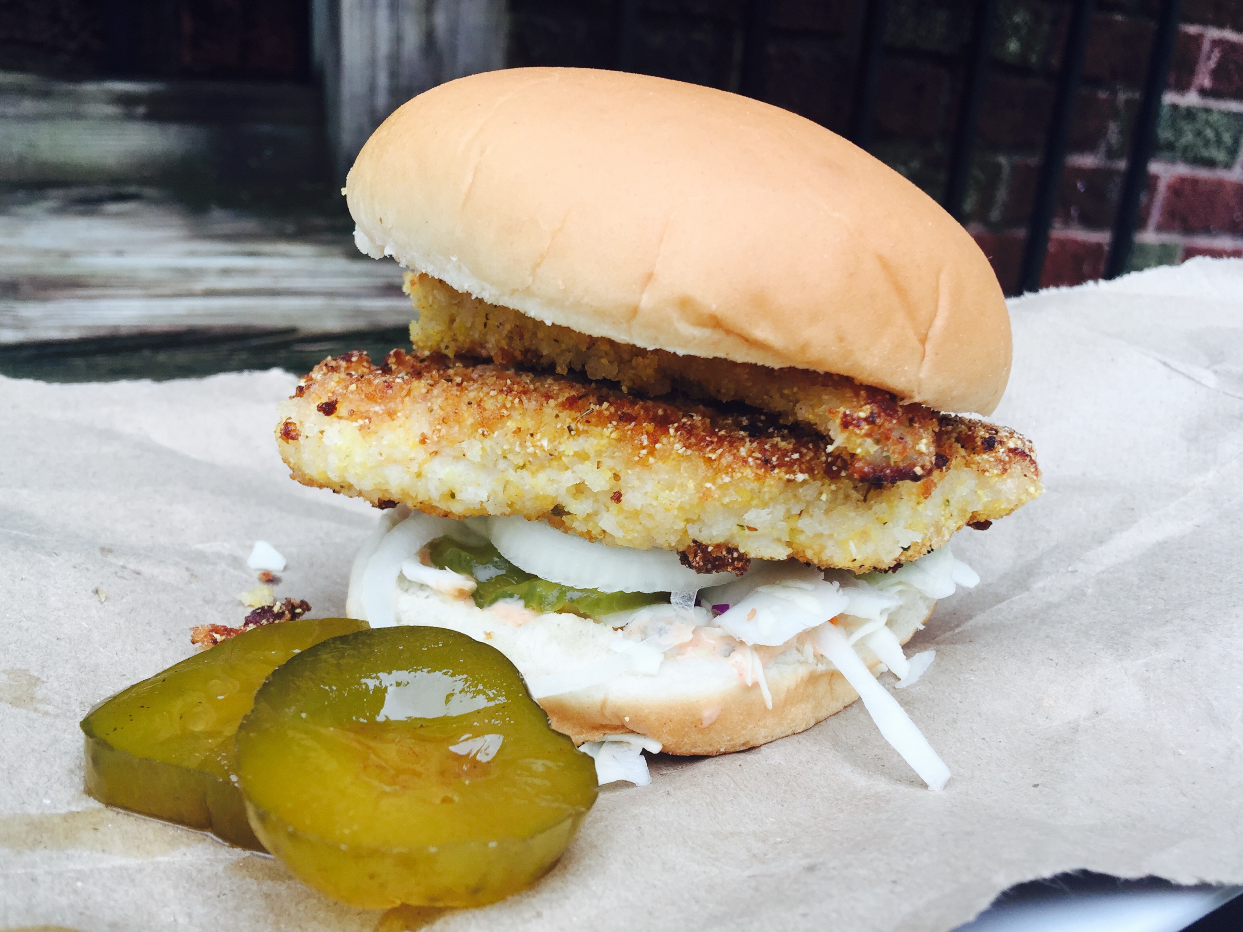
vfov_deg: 46.8
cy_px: 481
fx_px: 1077
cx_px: 622
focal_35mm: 30
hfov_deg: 60.0
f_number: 2.2
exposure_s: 1/120
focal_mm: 4.15
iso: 32
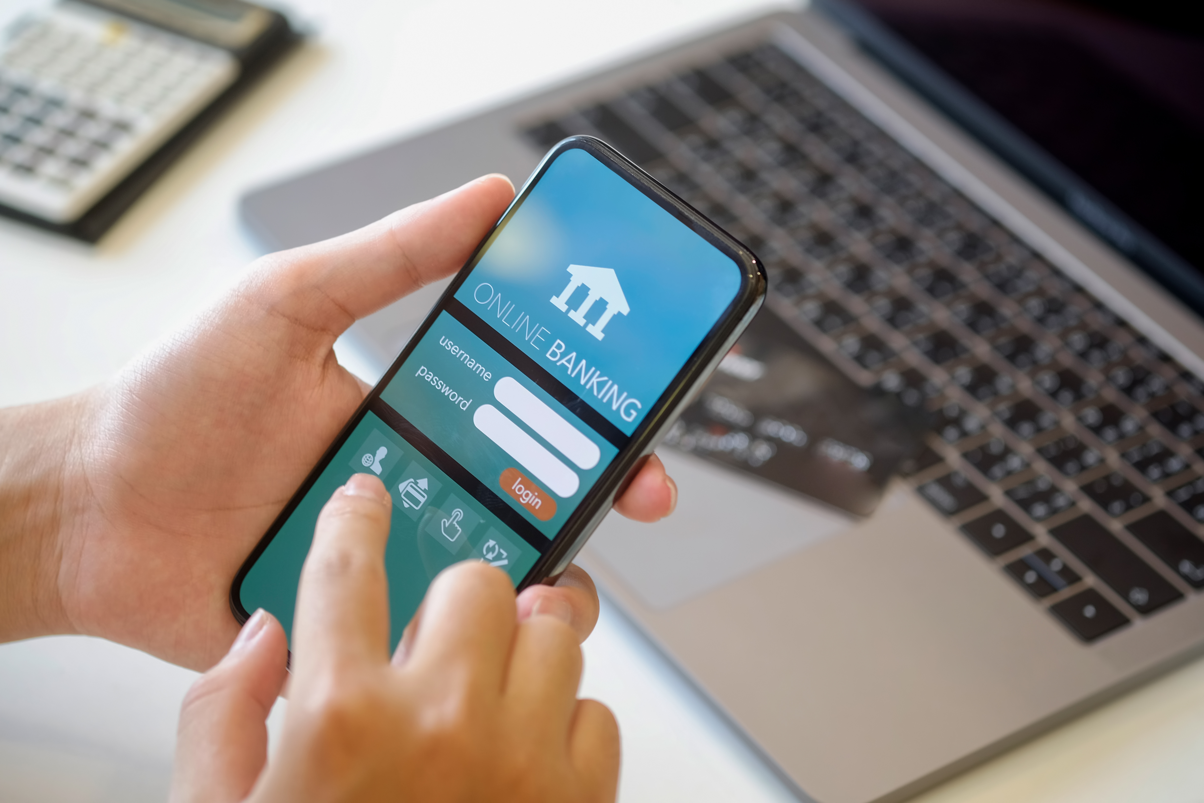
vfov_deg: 15.2
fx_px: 3010
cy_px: 402
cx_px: 602
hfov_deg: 22.6
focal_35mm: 90
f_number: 2.4
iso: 200
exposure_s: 1/34
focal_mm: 60
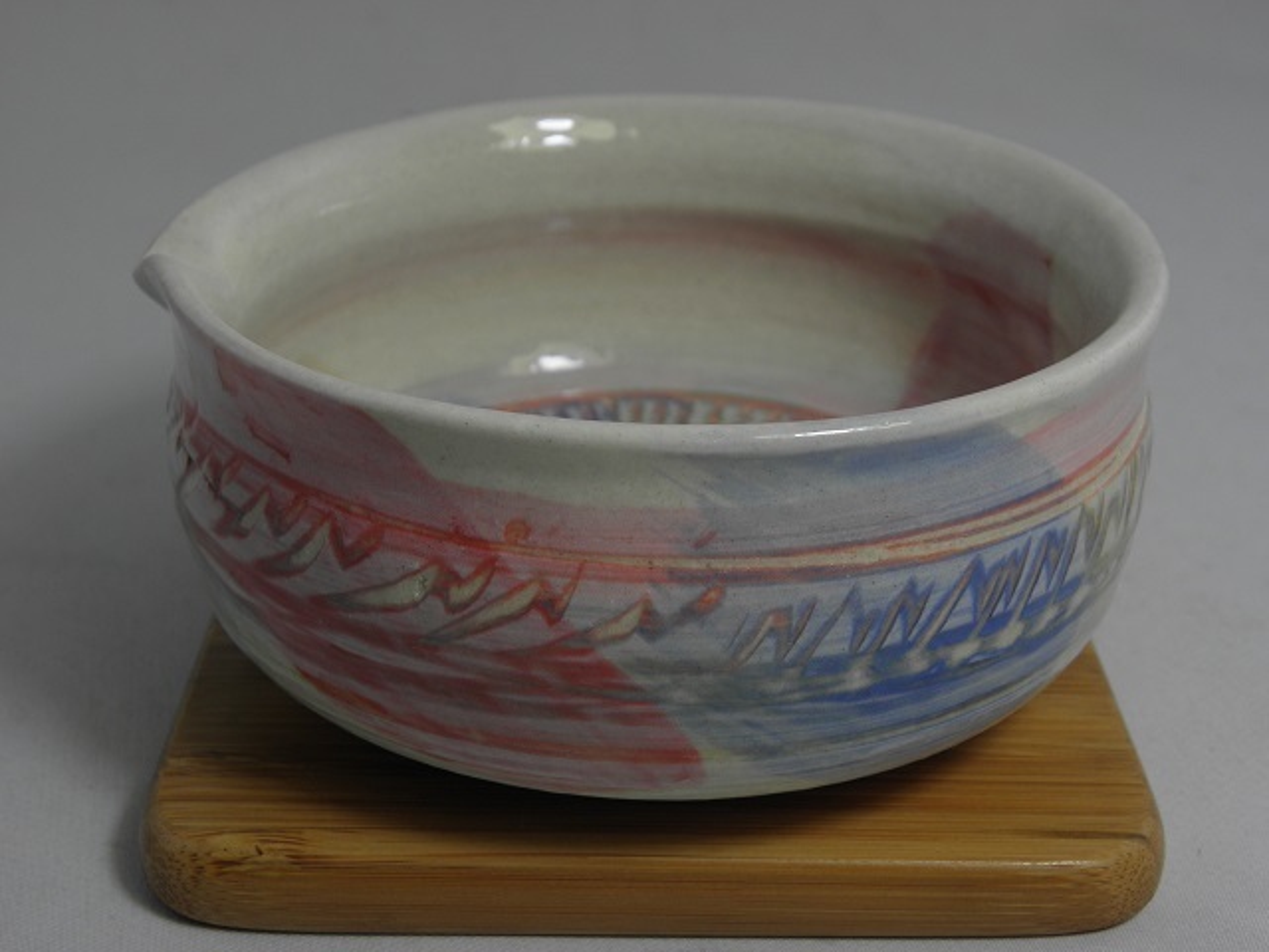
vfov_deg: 27.5
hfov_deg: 36.2
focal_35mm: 53
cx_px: 634
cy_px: 476
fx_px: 1943
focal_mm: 9.57
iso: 64
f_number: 3.5
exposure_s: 1/60
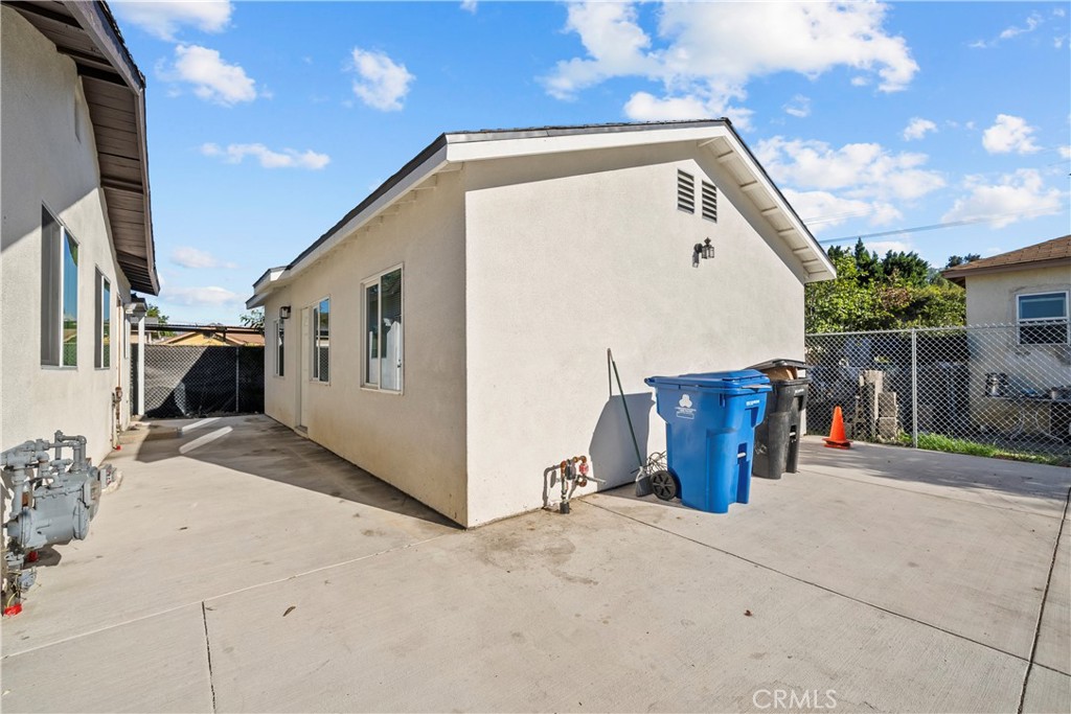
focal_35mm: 14
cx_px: 536
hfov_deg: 104.2
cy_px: 357
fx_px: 417
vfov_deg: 81.2
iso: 125
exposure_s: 1/200
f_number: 9
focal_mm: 14
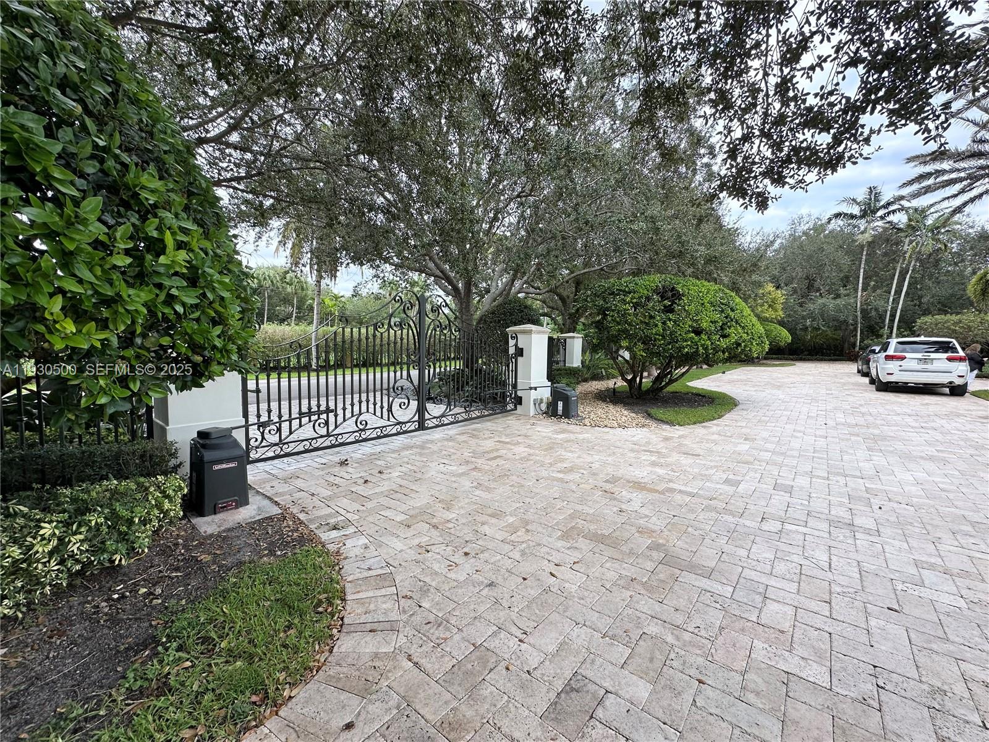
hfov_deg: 102.1
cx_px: 494
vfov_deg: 85.7
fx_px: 400
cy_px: 371
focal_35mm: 14
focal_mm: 2.22
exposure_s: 1/111
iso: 40
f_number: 2.2
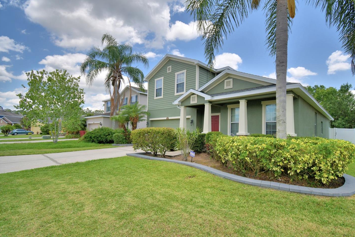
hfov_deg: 92.8
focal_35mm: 17
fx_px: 168
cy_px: 126
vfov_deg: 70.4
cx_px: 200
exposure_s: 1/1000
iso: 100
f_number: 4.5
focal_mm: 10
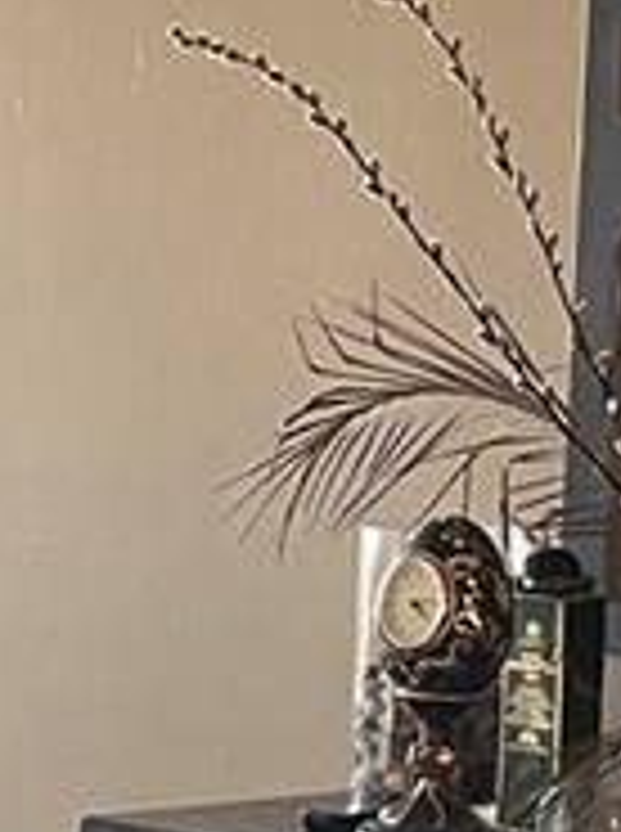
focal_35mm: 169
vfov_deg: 11.7
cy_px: 531
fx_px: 4056
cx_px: -184
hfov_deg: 8.6
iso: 250
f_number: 1.6
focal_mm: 5.1
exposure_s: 1/60
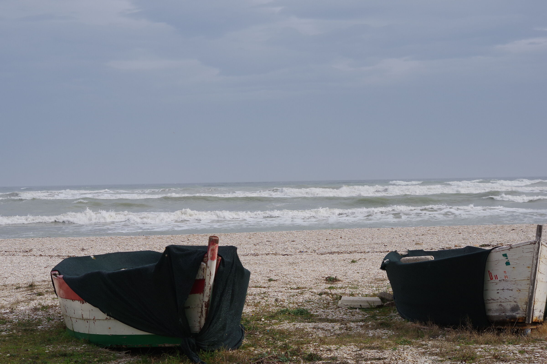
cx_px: 274
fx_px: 1246
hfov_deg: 24.8
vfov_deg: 16.7
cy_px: 182
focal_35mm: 82
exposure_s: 1/320
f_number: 10
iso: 200
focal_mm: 55
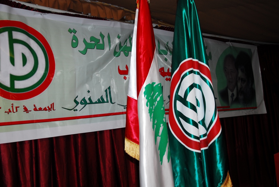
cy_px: 94
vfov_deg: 32.0
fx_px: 326
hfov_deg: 46.4
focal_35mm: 42
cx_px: 140
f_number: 4.2
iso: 500
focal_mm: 28
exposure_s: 1/60
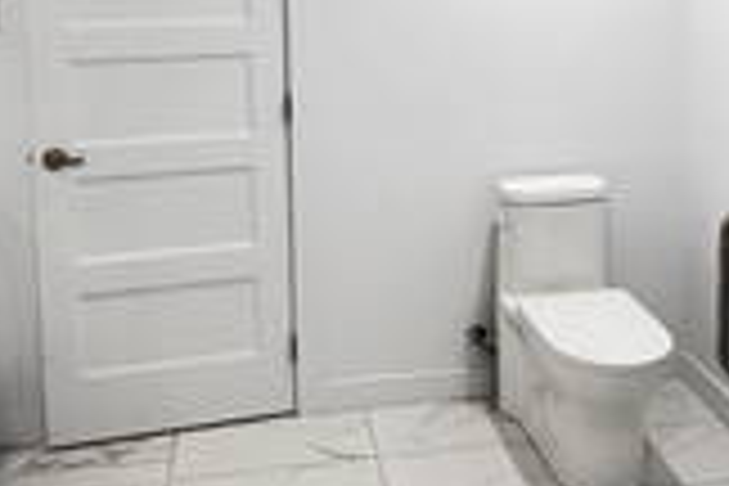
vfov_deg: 38.3
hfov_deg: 61.8
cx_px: 396
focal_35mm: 30
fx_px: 607
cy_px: -9
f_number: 1.8
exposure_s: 1/120
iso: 200
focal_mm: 1.57
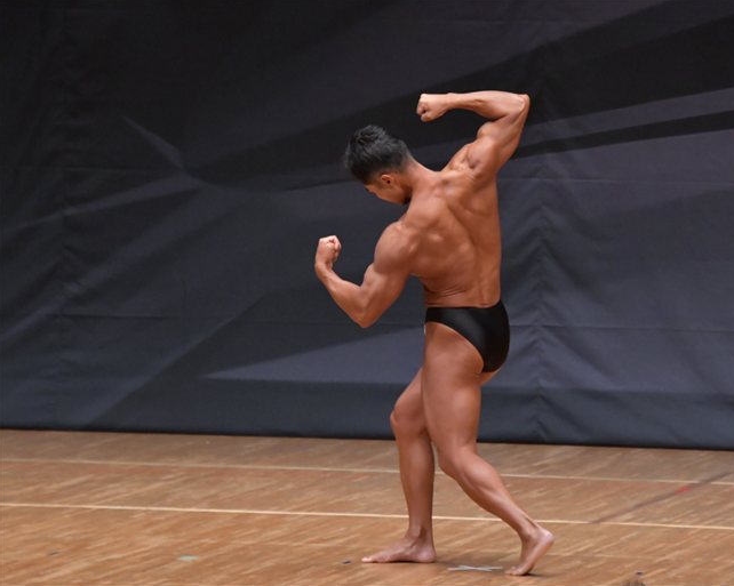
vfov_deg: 4.8
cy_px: 292
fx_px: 7014
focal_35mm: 323
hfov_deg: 6.0
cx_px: 441
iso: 6400
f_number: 5.6
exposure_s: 1/400
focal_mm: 190
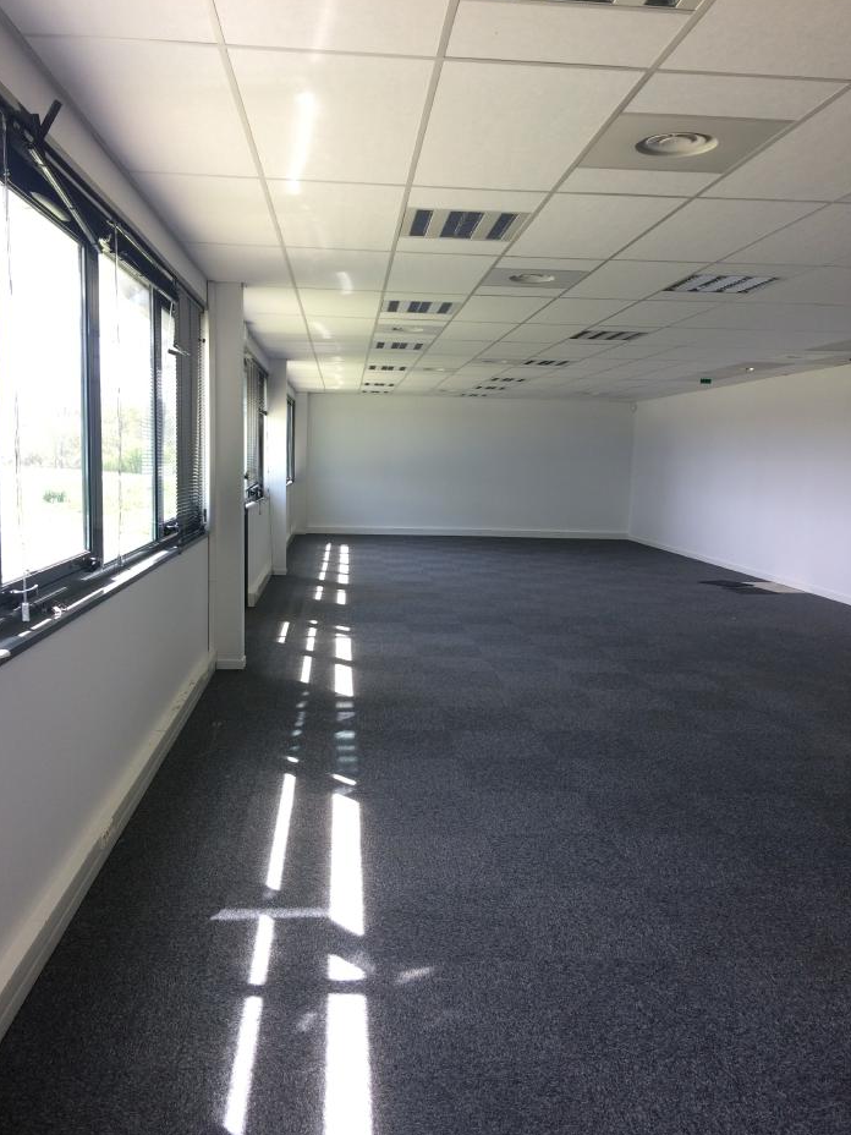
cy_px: 574
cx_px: 413
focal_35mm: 30
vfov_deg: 60.0
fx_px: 983
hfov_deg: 46.8
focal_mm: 4.15
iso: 40
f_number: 2.2
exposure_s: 1/50
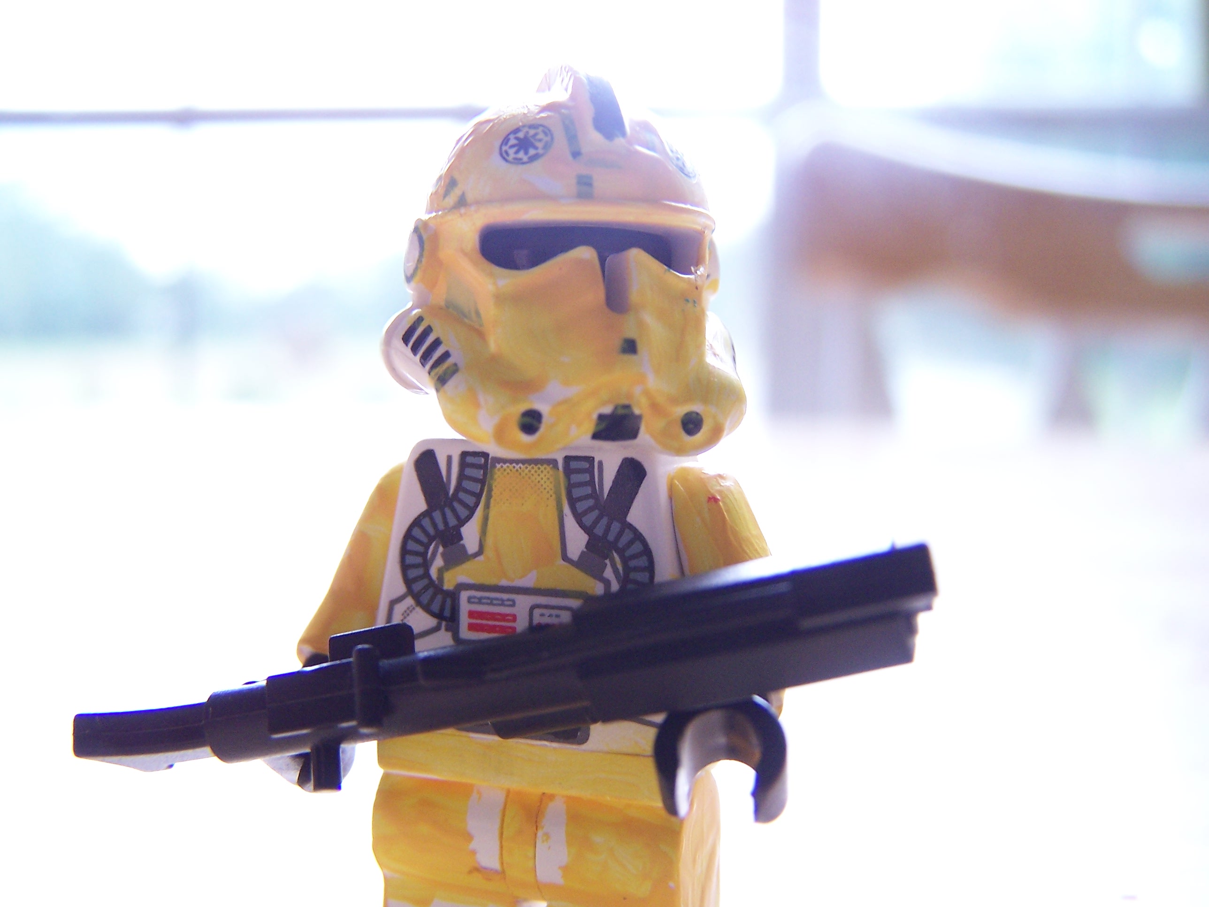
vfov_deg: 37.7
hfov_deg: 49.0
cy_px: 454
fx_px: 1327
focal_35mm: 38
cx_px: 604
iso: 140
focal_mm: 6.3
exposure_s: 1/15
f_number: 2.8
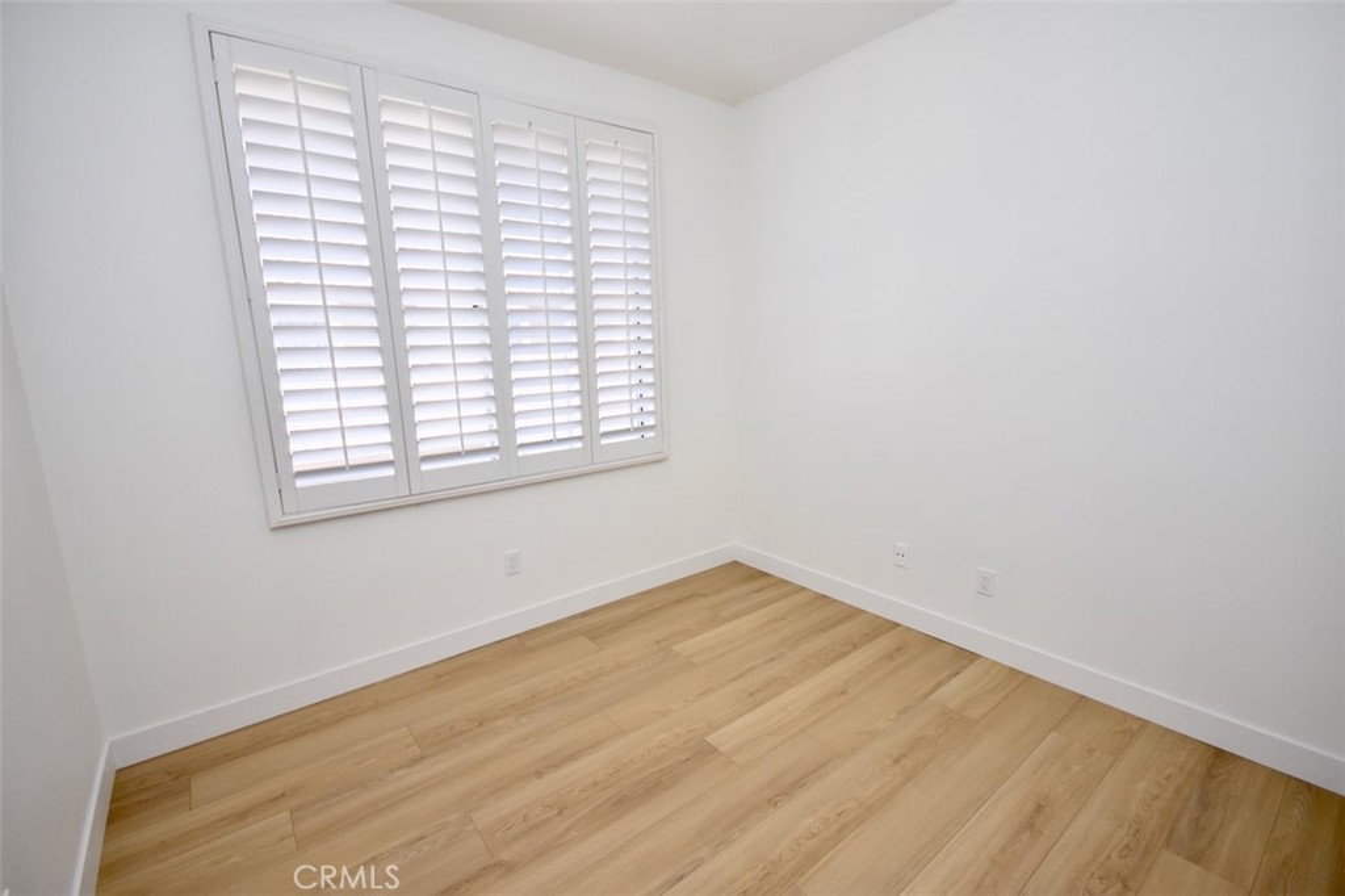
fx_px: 560
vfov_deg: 77.3
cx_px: 672
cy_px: 448
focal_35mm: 15
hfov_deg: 100.4
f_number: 4
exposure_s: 1/250
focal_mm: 10
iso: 640
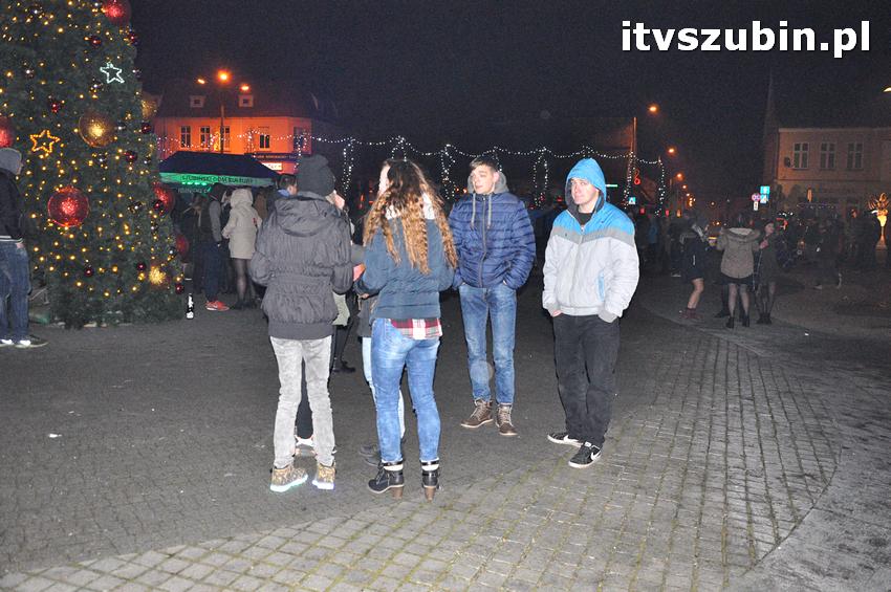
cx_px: 446
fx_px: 779
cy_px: 296
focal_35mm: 32
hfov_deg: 59.5
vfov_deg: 41.6
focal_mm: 21
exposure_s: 1/60
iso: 3200
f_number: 5.6
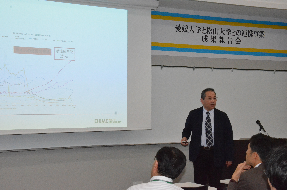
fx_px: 573
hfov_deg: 28.1
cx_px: 144
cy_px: 95
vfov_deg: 18.8
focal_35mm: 72
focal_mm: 48
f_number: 16
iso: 6400
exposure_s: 1/250
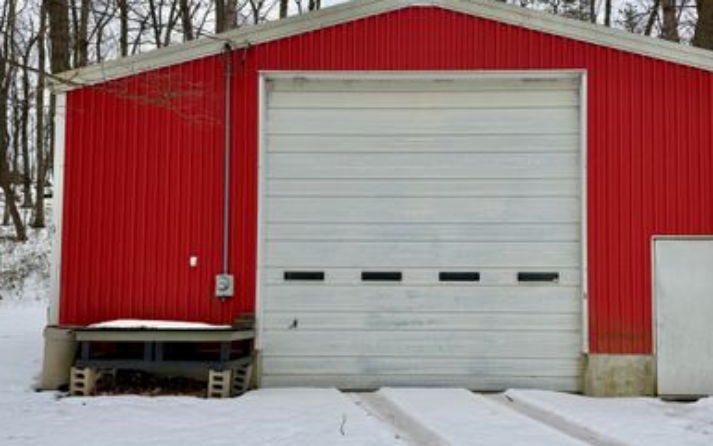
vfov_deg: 38.2
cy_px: 264
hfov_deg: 57.8
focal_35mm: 33
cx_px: 413
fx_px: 642
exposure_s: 1/3145
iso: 80
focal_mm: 6.76
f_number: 1.78
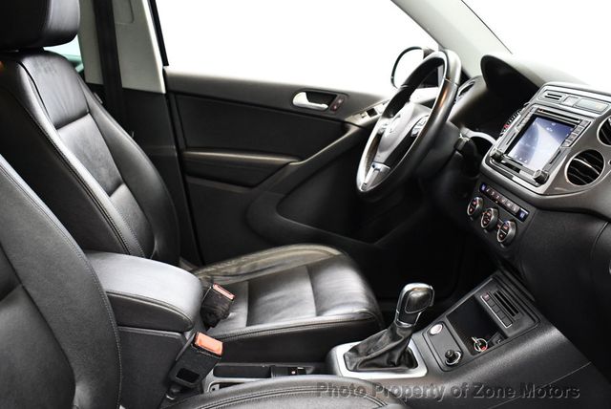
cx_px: 306
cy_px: 204
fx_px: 612
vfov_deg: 36.9
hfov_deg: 53.1
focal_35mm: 36
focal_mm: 18
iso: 3200
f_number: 3.5
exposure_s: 1/60
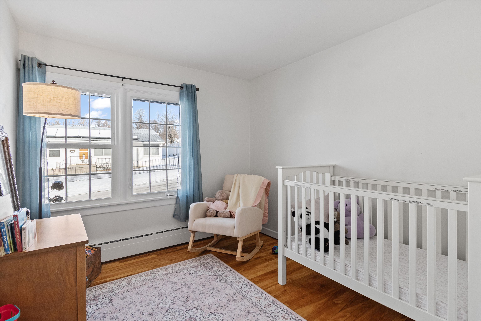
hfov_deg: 96.7
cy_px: 160
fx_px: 214
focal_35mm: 16
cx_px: 240
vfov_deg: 73.7
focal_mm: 11
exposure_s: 1/15
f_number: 7.1
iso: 800
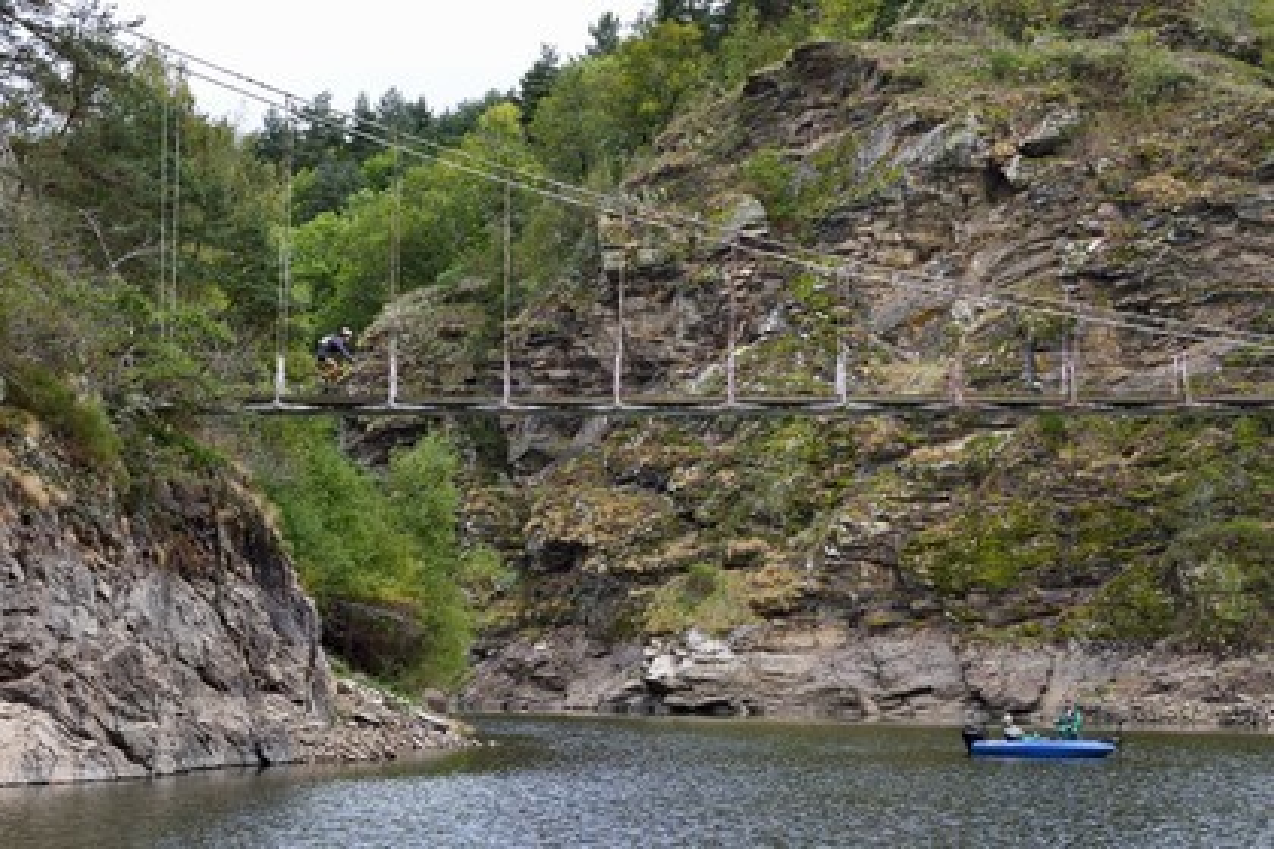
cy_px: 424
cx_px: 637
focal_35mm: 95
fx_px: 3362
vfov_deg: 14.4
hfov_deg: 21.5
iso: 400
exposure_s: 1/320
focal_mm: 95
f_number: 7.1
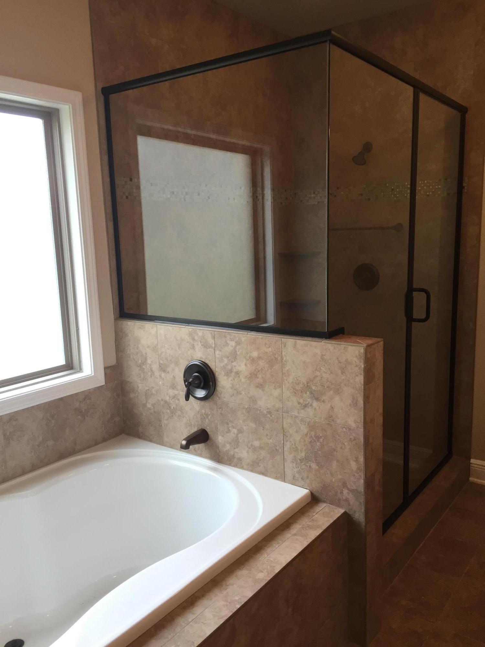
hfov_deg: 48.2
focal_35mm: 29
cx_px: 242
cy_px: 324
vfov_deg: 61.7
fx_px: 542
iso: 32
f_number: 2.2
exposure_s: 1/30
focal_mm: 4.15
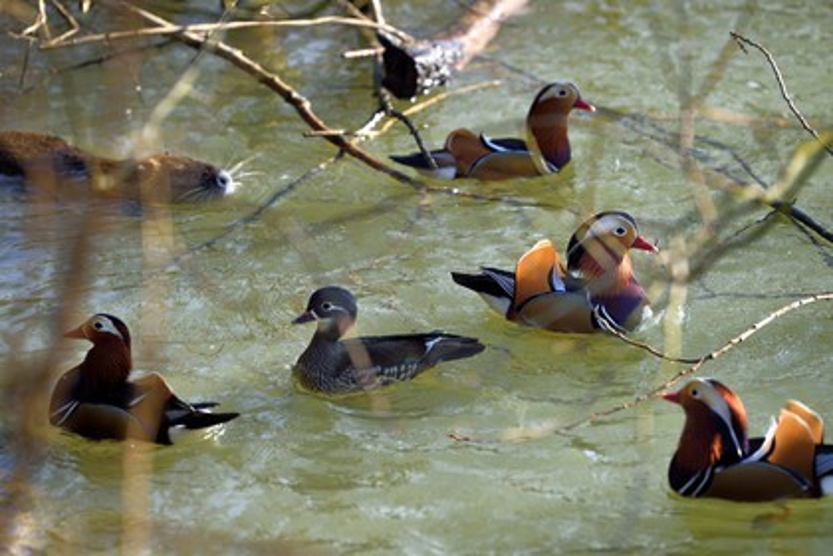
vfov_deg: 6.9
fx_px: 4627
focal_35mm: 200
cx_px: 416
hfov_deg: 10.3
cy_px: 278
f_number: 4
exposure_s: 1/800
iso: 200
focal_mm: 200
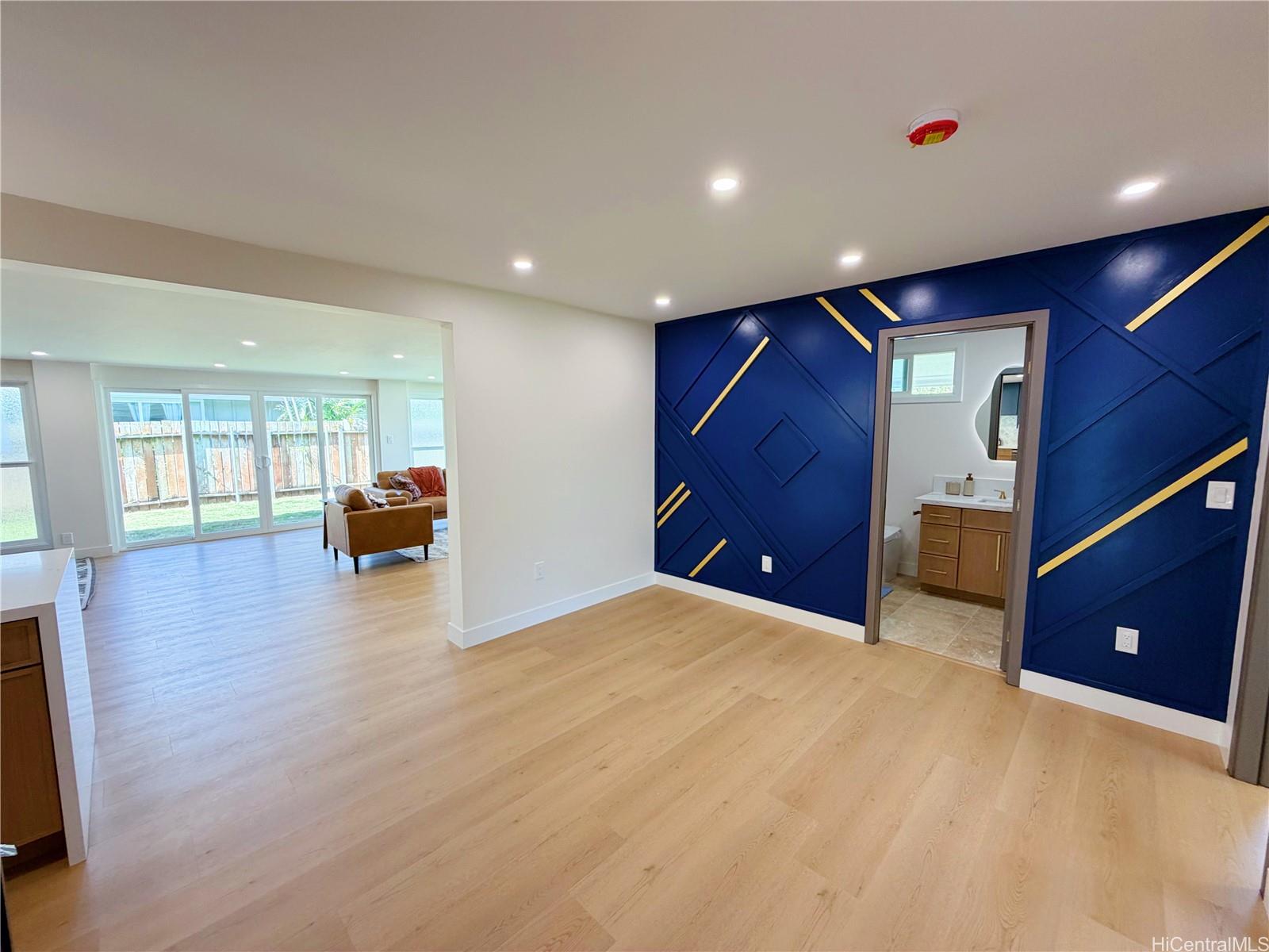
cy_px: 476
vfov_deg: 85.7
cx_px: 634
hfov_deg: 102.1
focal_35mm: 14
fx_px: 513
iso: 125
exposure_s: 1/120
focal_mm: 2.22
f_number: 2.2
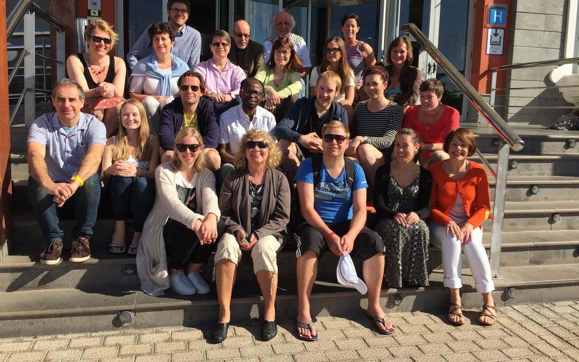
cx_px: 288
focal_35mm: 31
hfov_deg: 61.2
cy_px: 159
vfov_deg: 40.5
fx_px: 489
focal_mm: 4.15
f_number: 2.2
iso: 32
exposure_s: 1/1980
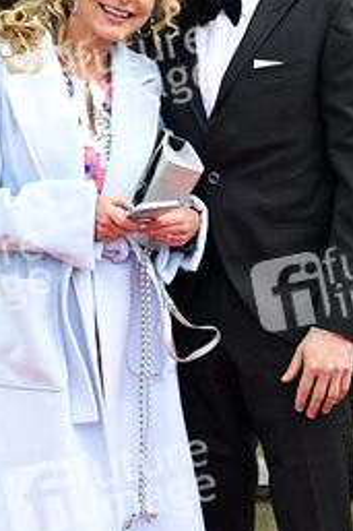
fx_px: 1605
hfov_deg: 12.5
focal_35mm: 109
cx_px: 169
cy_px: 180
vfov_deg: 18.7
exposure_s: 1/200
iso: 250
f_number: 5.6
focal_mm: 70
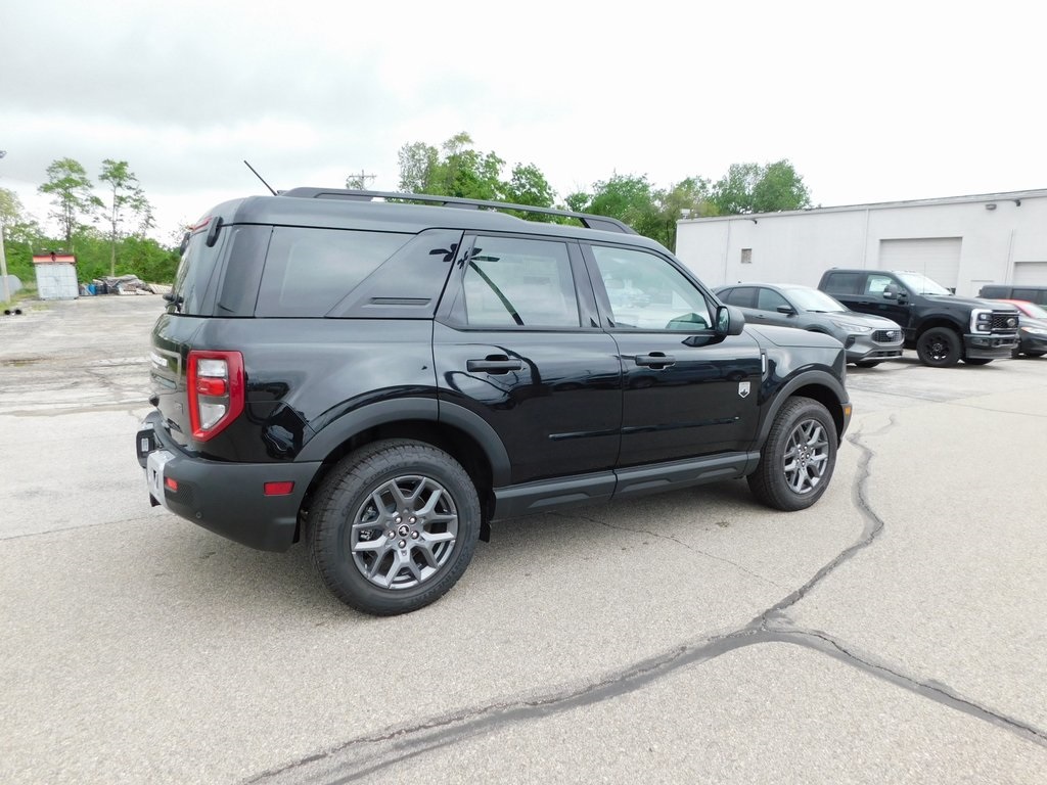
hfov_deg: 73.9
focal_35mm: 23
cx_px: 524
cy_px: 392
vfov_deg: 58.9
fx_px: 696
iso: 125
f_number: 3
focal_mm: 4
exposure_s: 1/320
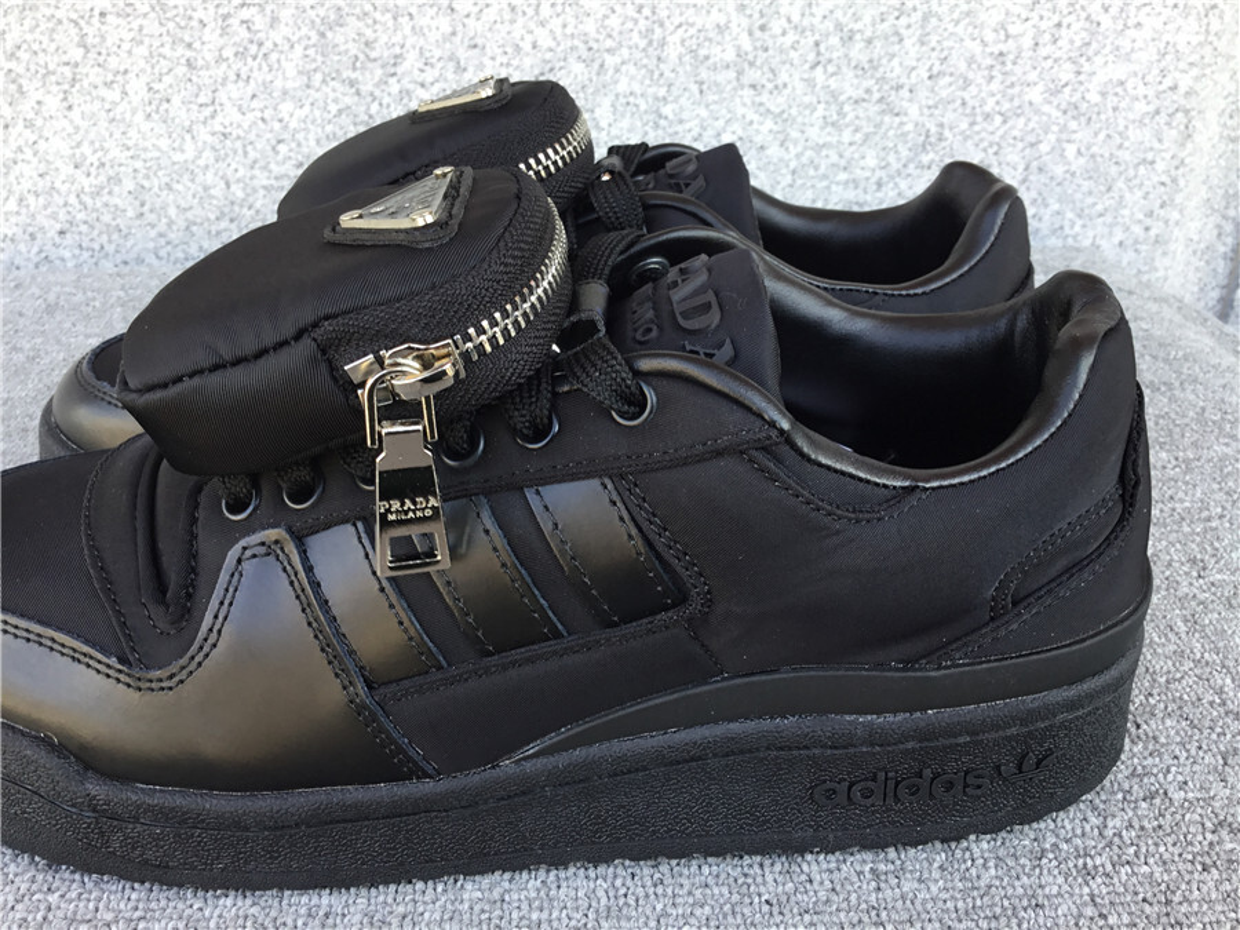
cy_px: 465
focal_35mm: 31
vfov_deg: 45.4
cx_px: 620
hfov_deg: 58.4
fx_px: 1110
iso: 25
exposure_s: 1/50
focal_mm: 3.3
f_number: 2.4
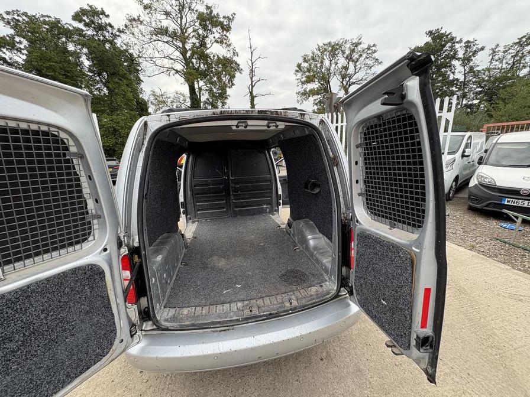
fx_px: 214
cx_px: 265
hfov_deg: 102.1
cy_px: 198
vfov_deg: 85.7
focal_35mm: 14
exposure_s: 1/99
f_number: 2.2
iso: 40
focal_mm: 2.22
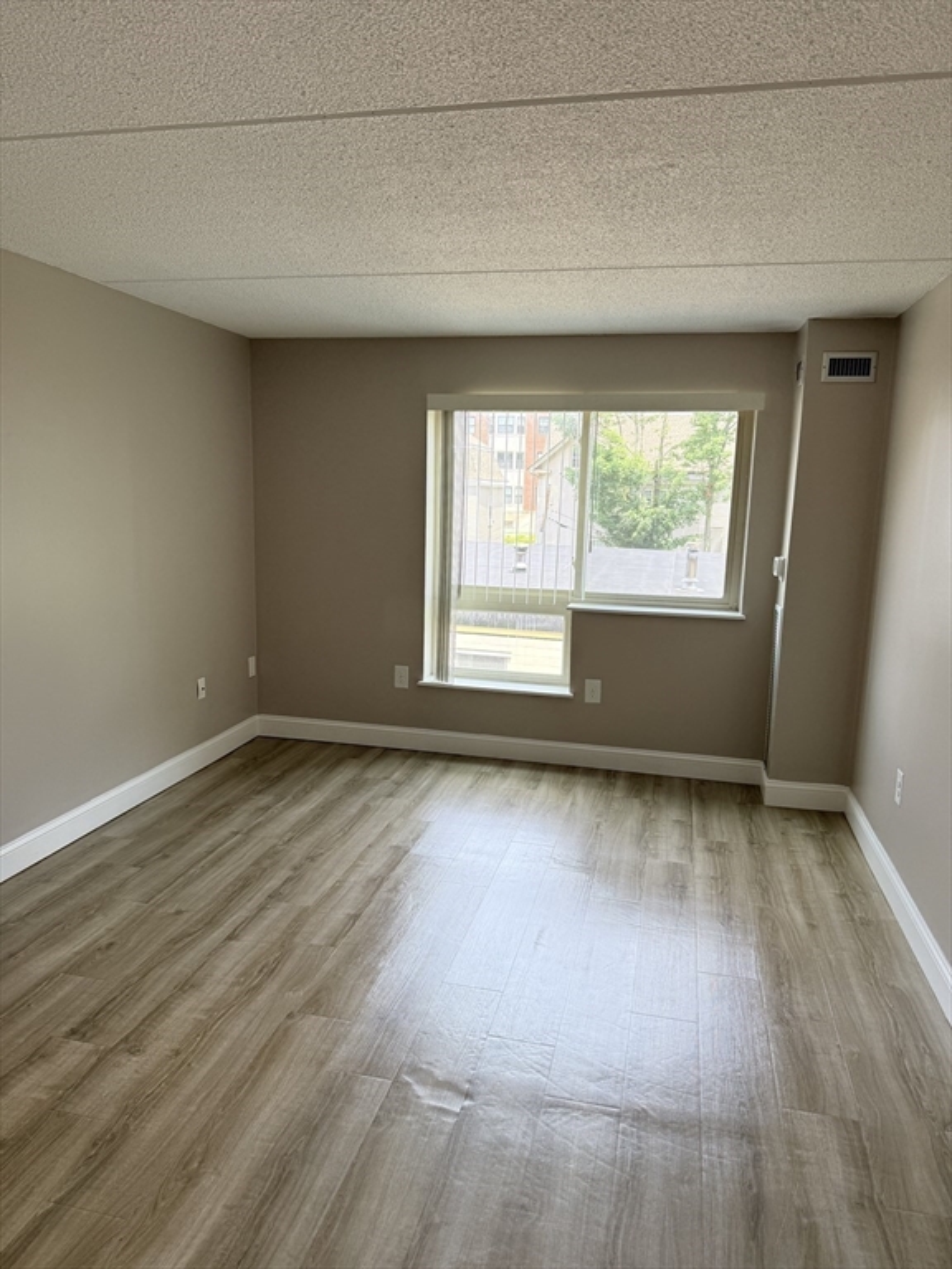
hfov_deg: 56.8
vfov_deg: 71.6
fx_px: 880
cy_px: 634
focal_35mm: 24
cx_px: 476
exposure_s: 1/237
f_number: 1.78
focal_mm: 6.76
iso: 100
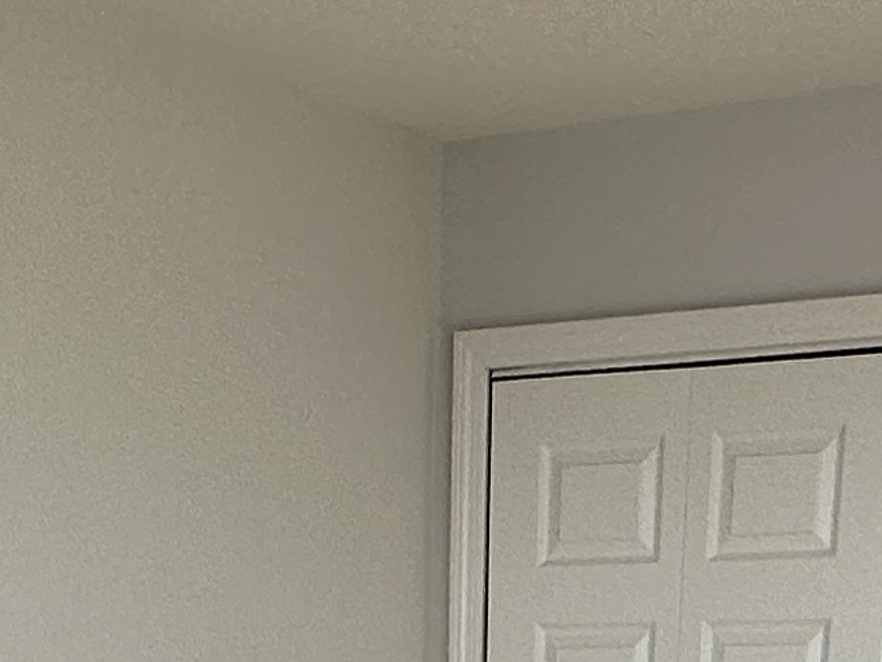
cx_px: 337
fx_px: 2191
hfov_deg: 22.7
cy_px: 1679
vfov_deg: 12.6
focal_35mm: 86
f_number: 2.2
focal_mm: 2.22
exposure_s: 1/237
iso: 40
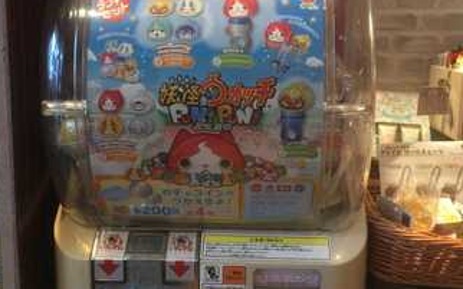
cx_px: 229
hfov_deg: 47.2
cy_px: 116
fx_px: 530
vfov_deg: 30.4
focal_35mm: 42
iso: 80
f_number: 2.2
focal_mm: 4.15
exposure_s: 1/17
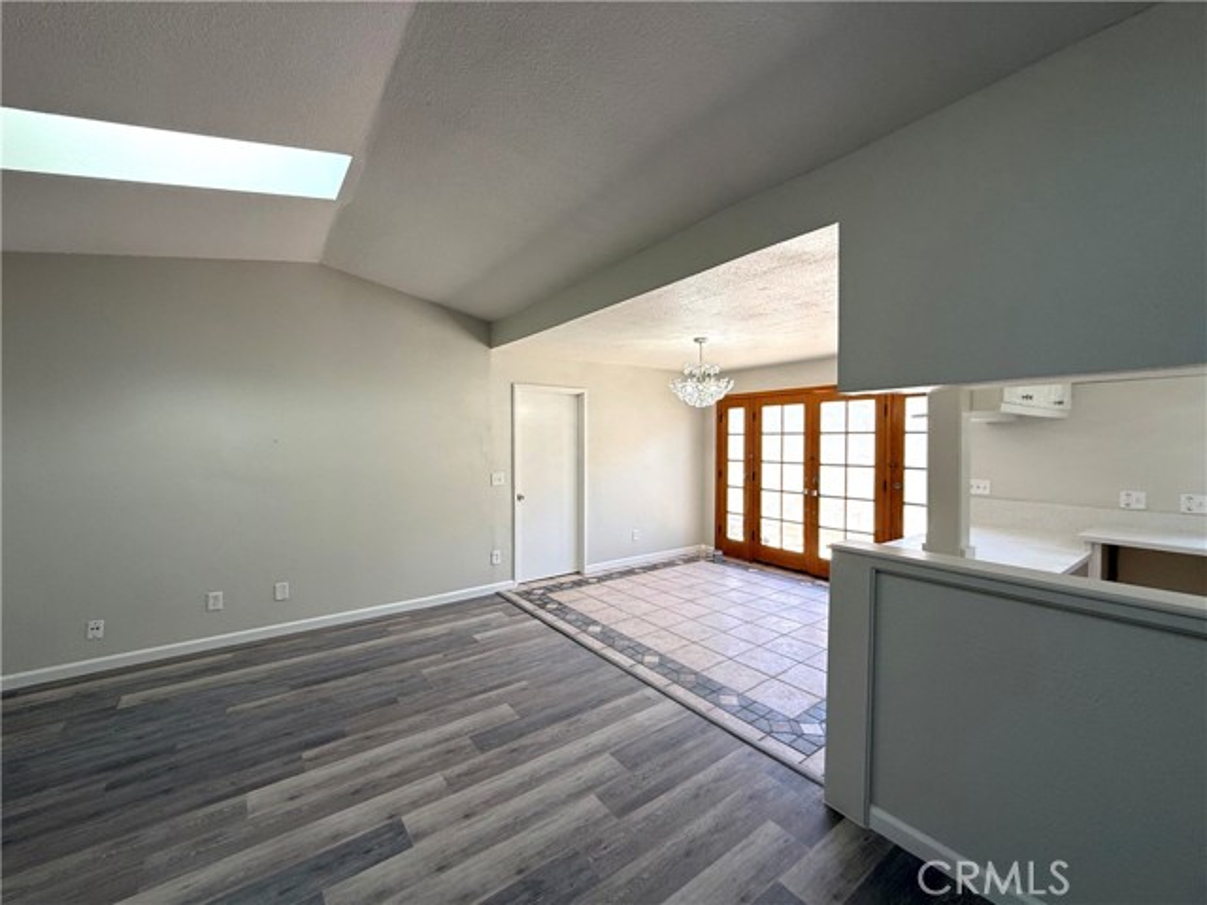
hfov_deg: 102.1
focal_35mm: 14
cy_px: 452
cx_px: 604
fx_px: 488
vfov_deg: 85.7
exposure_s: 1/99
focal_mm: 2.22
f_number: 2.2
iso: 50
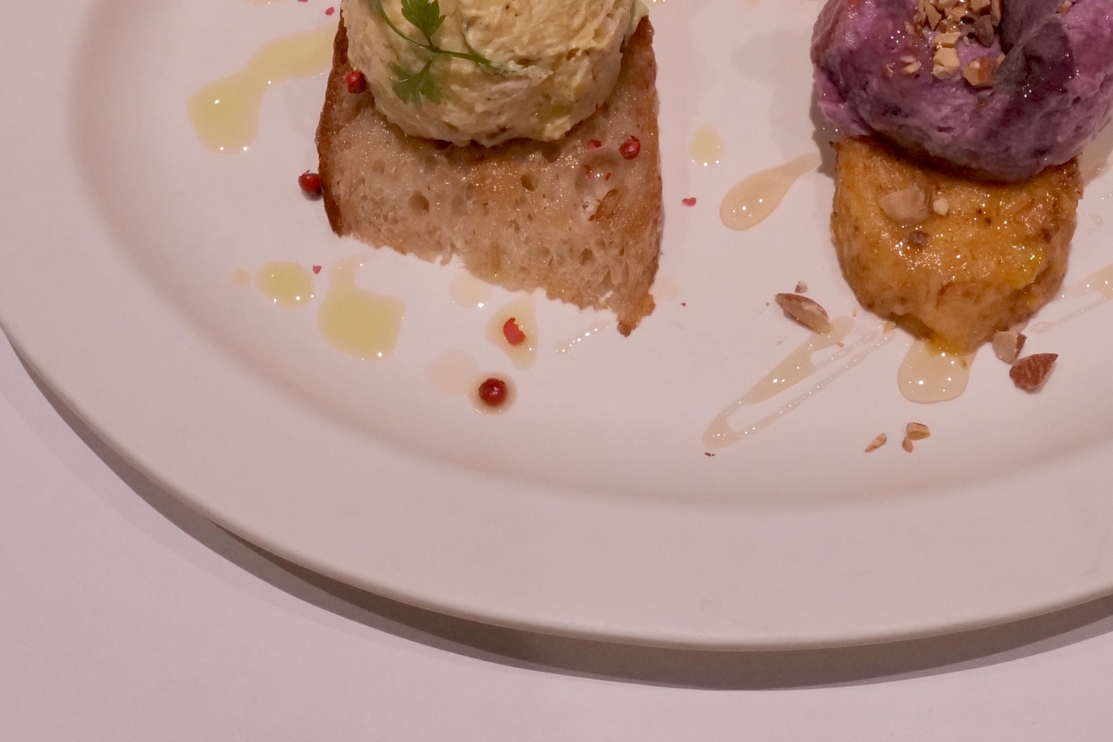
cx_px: 708
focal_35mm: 59
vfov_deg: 22.8
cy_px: 211
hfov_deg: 33.7
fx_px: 1824
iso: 5000
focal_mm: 24
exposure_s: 1/60
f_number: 14
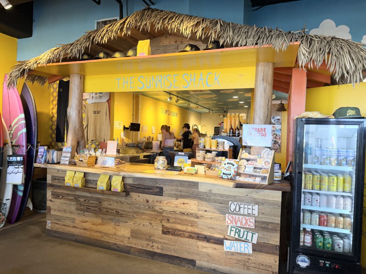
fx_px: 254
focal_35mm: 24
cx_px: 183
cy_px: 137
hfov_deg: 71.6
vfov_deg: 56.8
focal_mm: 6.76
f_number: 1.78
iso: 125
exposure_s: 1/120
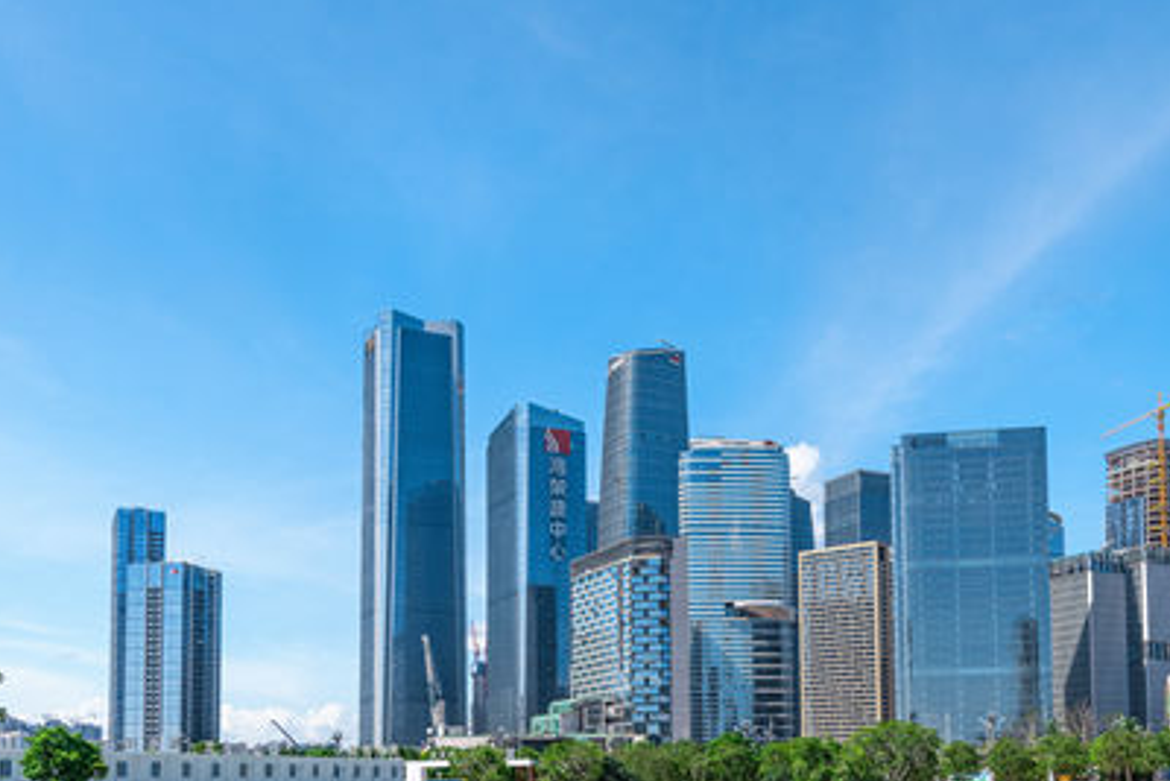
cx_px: 737
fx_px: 1170
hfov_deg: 52.5
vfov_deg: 36.9
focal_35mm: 36
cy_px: 386
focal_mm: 24
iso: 250
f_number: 6.3
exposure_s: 1/800
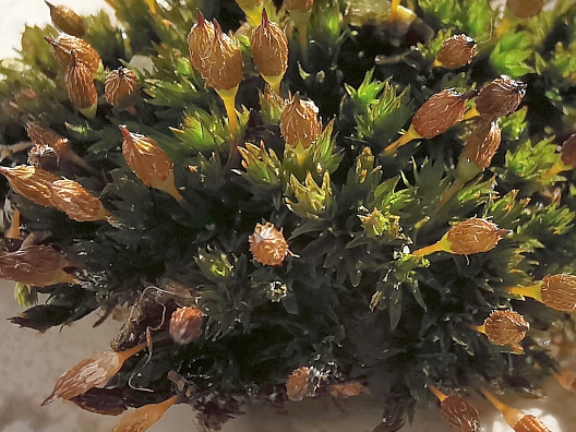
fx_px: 782
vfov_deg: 30.7
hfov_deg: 40.3
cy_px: 156
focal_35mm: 47
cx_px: 343
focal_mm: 2.35
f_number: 2.2
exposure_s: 1/636
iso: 50
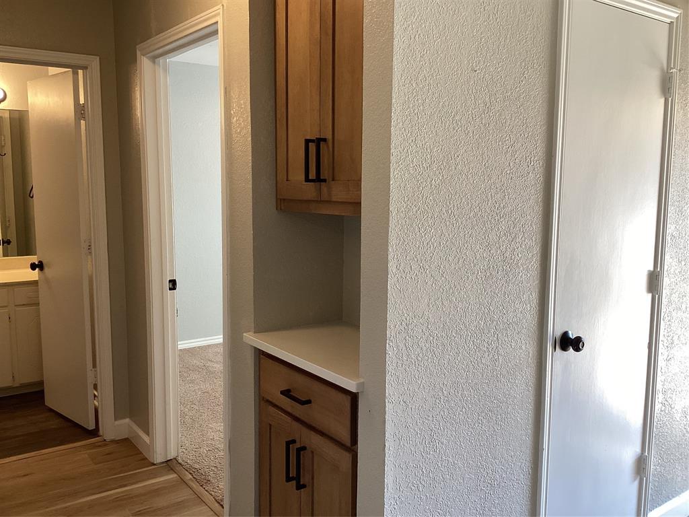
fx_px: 617
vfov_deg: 45.4
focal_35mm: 31
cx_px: 344
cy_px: 258
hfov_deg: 58.4
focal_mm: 3.3
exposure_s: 1/60
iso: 80
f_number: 2.4
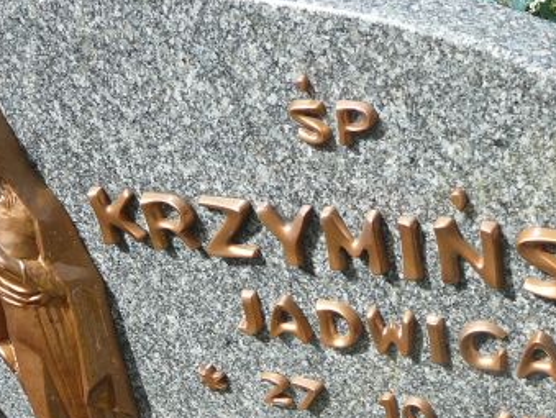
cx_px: 385
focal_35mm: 66
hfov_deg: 29.1
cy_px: 362
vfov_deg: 21.9
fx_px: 1061
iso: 80
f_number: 2.8
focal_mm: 5.2
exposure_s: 1/800
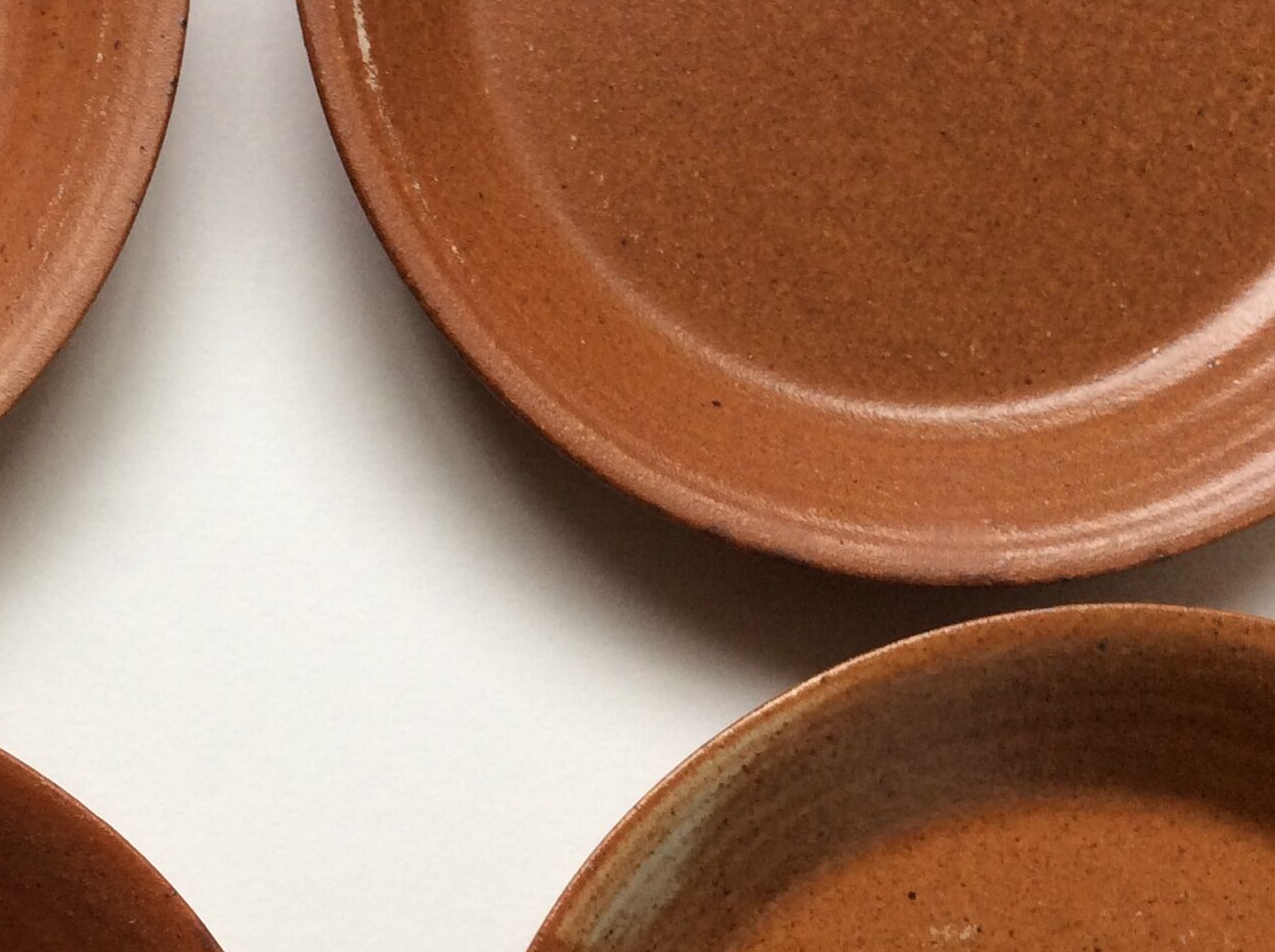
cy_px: 859
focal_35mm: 65
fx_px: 2391
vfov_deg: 22.0
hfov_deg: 28.6
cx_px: 106
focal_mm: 3.3
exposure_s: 1/25
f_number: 2.4
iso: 50
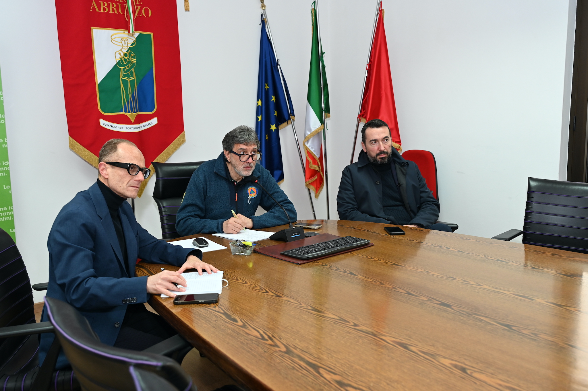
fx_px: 514
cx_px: 294
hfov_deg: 59.5
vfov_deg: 41.7
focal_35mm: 32
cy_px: 196
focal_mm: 31.5
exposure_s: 1/60
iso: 900
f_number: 4
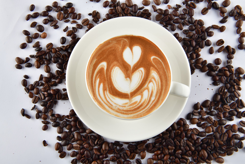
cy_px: 82
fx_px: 286
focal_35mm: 42
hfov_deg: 46.4
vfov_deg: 31.9
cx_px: 122
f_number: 22
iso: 100
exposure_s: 1/160
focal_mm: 42
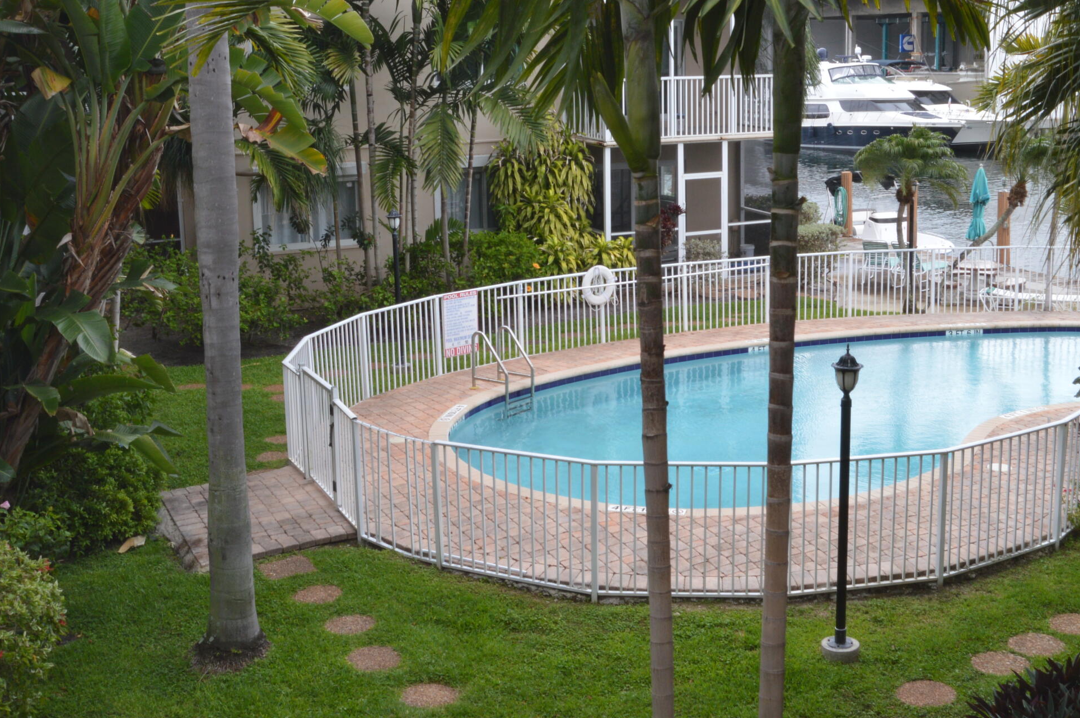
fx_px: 1259
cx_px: 618
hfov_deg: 46.3
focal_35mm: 42
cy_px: 291
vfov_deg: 31.7
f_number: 5.6
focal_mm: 18
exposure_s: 1/125
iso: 250
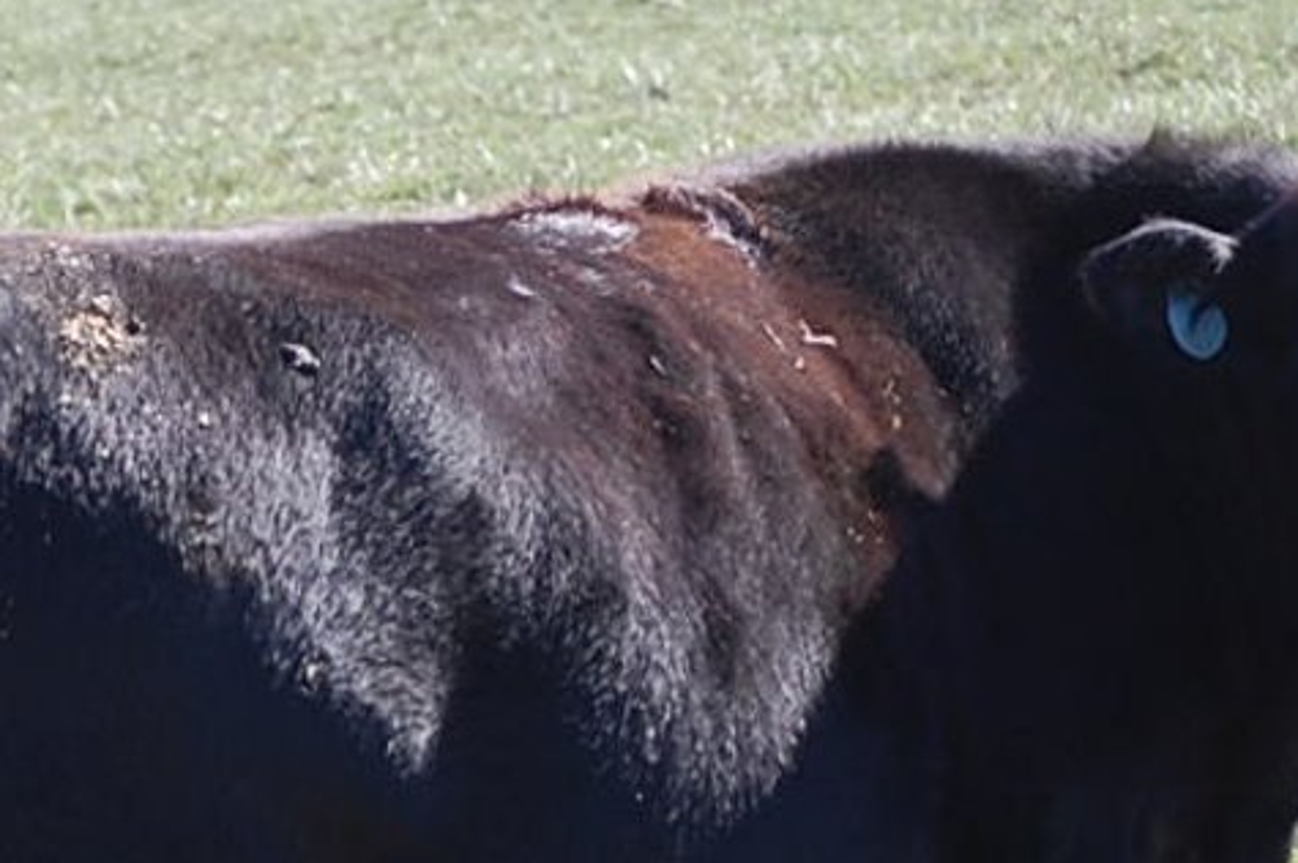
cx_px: -209
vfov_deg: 3.6
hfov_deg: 5.4
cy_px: 755
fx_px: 13583
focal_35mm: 377
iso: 280
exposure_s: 1/500
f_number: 5.6
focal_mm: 70
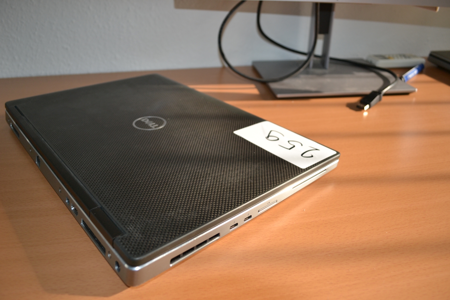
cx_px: 225
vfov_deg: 47.9
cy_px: 150
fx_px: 338
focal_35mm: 27
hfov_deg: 67.4
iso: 180
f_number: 4
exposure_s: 1/125
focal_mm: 18
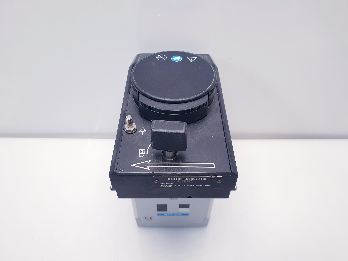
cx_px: 174
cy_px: 130
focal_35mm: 26
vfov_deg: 53.1
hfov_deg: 67.3
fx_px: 261
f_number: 2.4
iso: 64
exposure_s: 1/50
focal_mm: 4.3
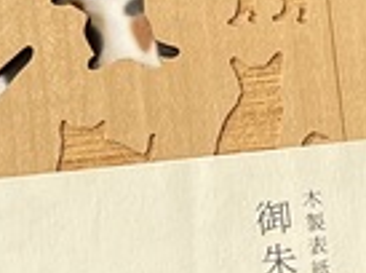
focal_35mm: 192
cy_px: 418
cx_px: 518
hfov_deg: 10.1
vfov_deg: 7.6
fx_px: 2025
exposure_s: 1/106
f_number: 1.6
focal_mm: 5.1
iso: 125
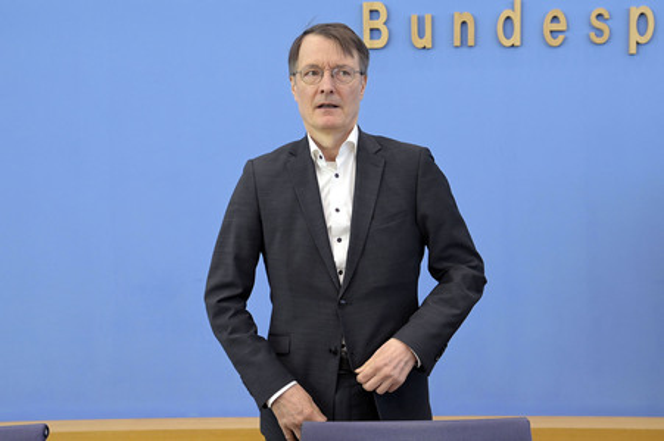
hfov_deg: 50.7
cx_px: 332
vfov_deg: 35.0
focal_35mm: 38
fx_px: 700
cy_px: 220
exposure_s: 1/640
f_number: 5
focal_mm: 38
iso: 4000
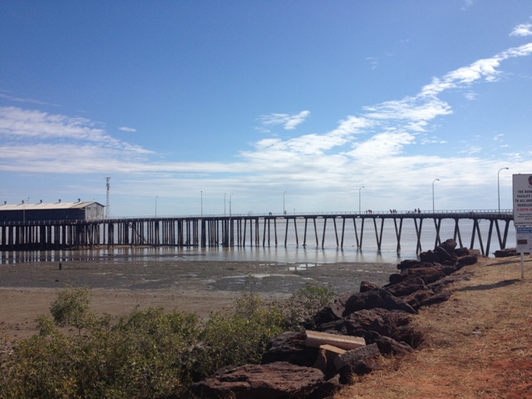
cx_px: 266
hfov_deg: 52.6
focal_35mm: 35
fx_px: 538
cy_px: 200
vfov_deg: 40.7
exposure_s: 1/3067
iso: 50
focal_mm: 4.28
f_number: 2.4
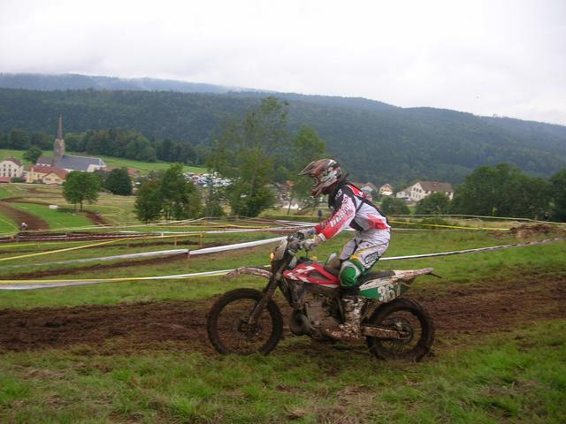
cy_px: 212
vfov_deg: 40.7
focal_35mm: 35
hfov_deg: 52.6
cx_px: 283
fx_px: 572
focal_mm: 5.8
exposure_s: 1/363
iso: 50
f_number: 2.8
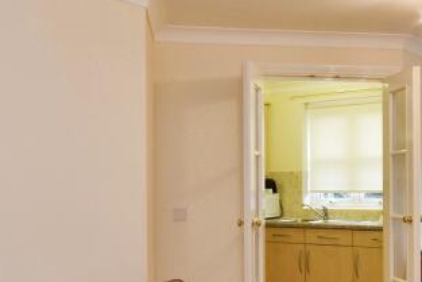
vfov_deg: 27.5
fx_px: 575
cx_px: 325
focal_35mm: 49
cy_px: 176
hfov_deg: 39.1
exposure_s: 1/20
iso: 400
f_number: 8
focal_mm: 10
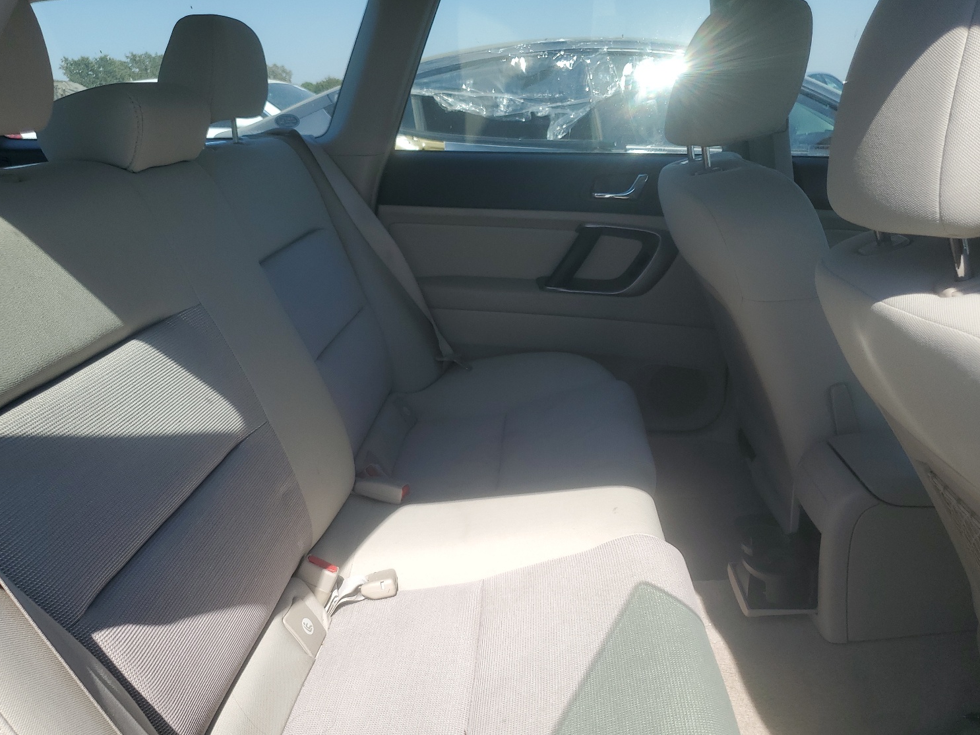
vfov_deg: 49.7
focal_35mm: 28
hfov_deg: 63.4
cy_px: 362
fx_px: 793
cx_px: 475
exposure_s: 1/2500
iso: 50
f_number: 1.5
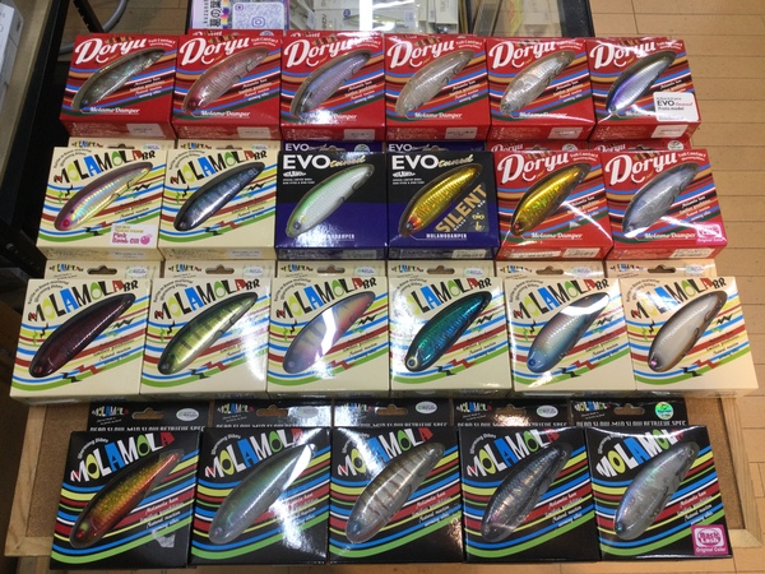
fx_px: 685
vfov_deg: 45.4
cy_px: 287
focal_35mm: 31
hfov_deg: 58.4
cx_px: 382
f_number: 2.4
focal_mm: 3.3
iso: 25
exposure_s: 1/40
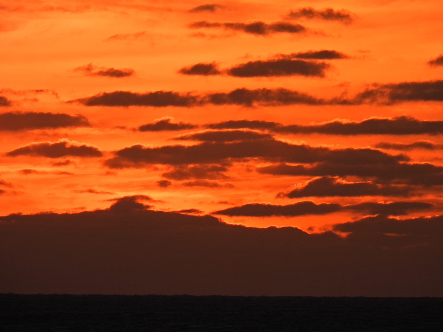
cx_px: 222
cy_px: 166
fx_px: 12798
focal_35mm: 1000
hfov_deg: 2.0
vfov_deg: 1.5
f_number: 5.6
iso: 100
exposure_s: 1/800
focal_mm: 178
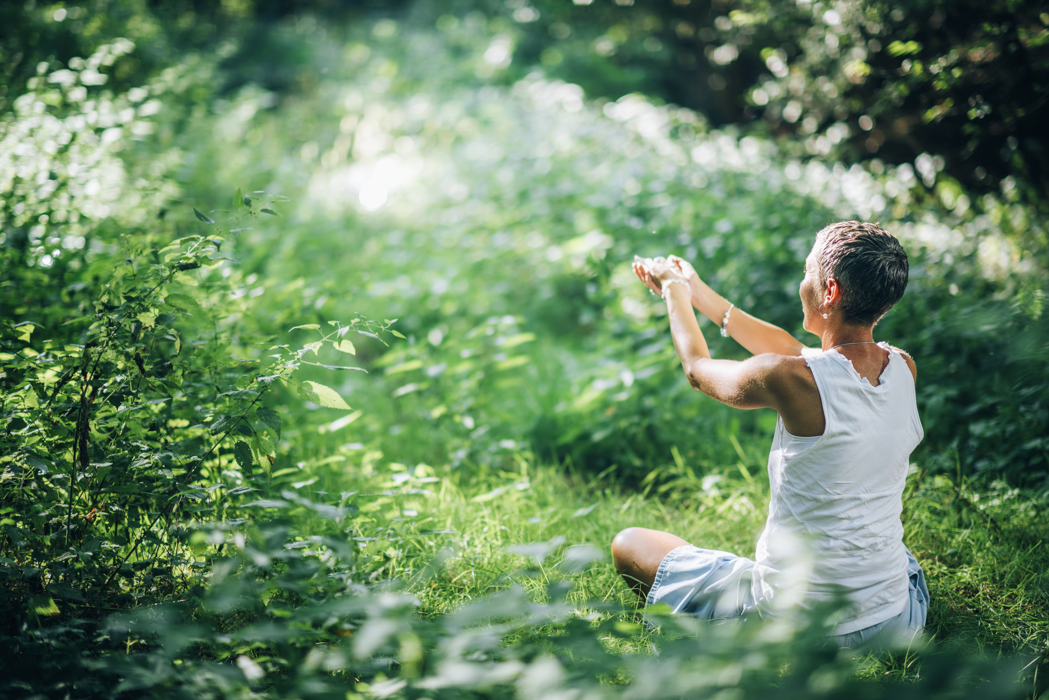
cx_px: 524
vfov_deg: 16.1
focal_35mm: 85
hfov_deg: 23.9
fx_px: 2477
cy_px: 350
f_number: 1.4
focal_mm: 85
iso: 64
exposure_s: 1/160
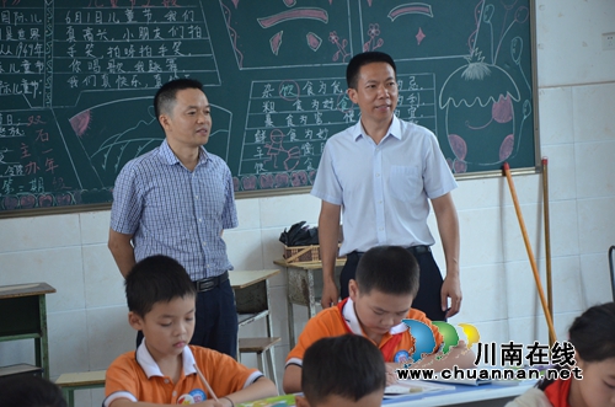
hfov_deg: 23.4
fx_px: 1483
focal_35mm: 87
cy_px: 204
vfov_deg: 15.6
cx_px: 308
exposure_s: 1/125
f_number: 5
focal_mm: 58
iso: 1600
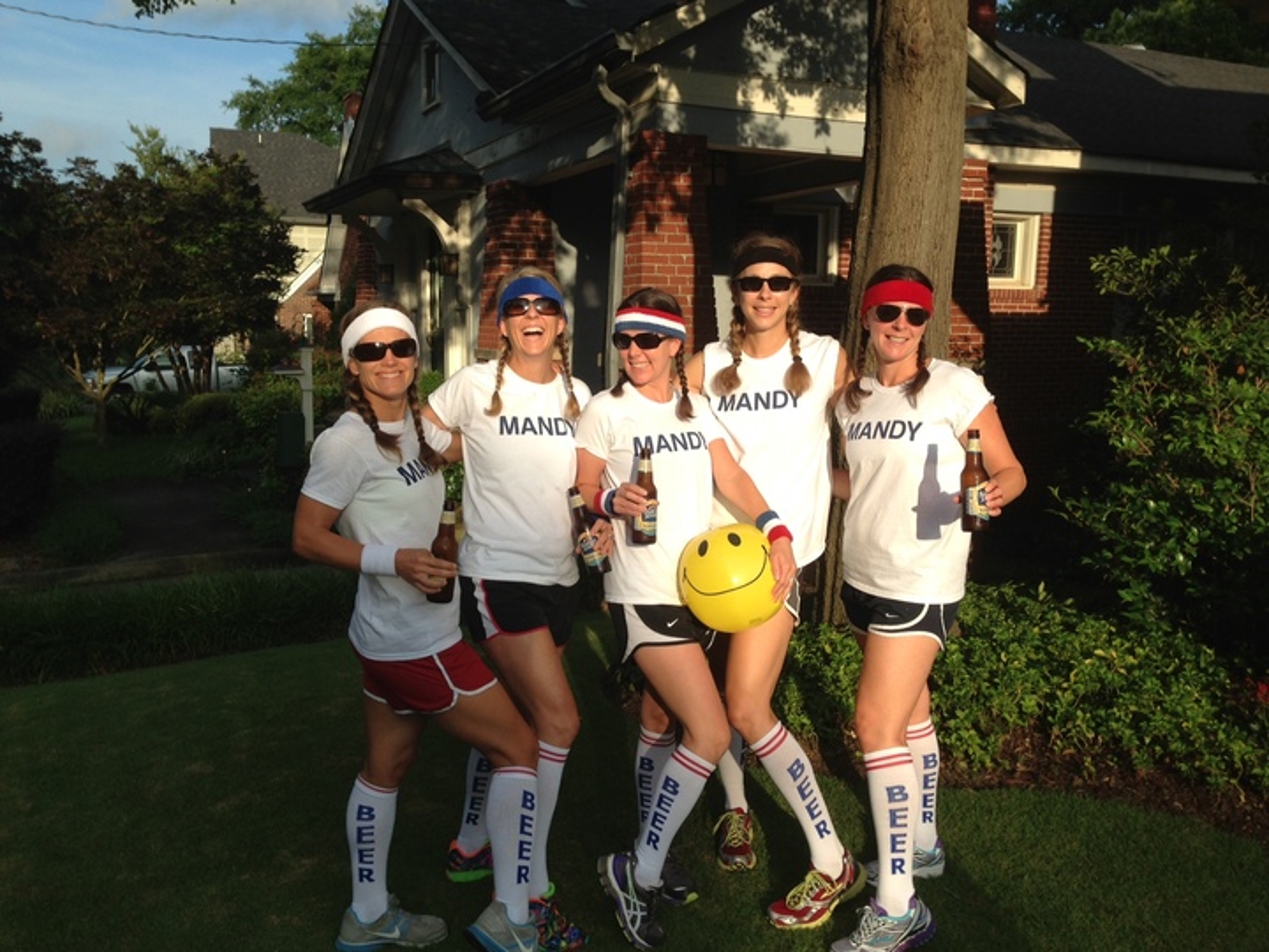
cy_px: 476
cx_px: 634
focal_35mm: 33
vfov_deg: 42.9
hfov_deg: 55.4
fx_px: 1210
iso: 50
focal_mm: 4.13
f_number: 2.4
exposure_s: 1/1063
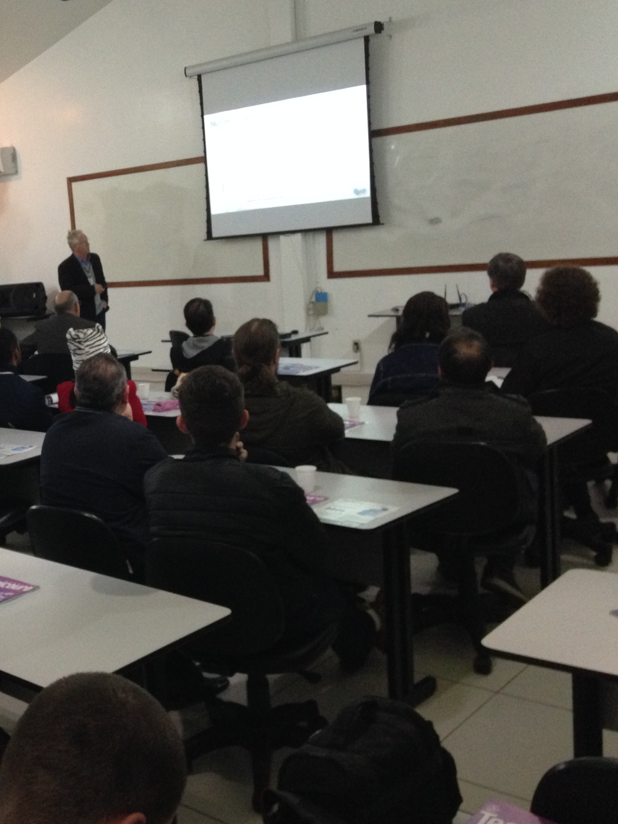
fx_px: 1071
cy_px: 408
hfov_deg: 30.8
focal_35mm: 45
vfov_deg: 42.1
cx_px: 66
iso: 320
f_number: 2.4
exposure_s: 1/20
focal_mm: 4.12
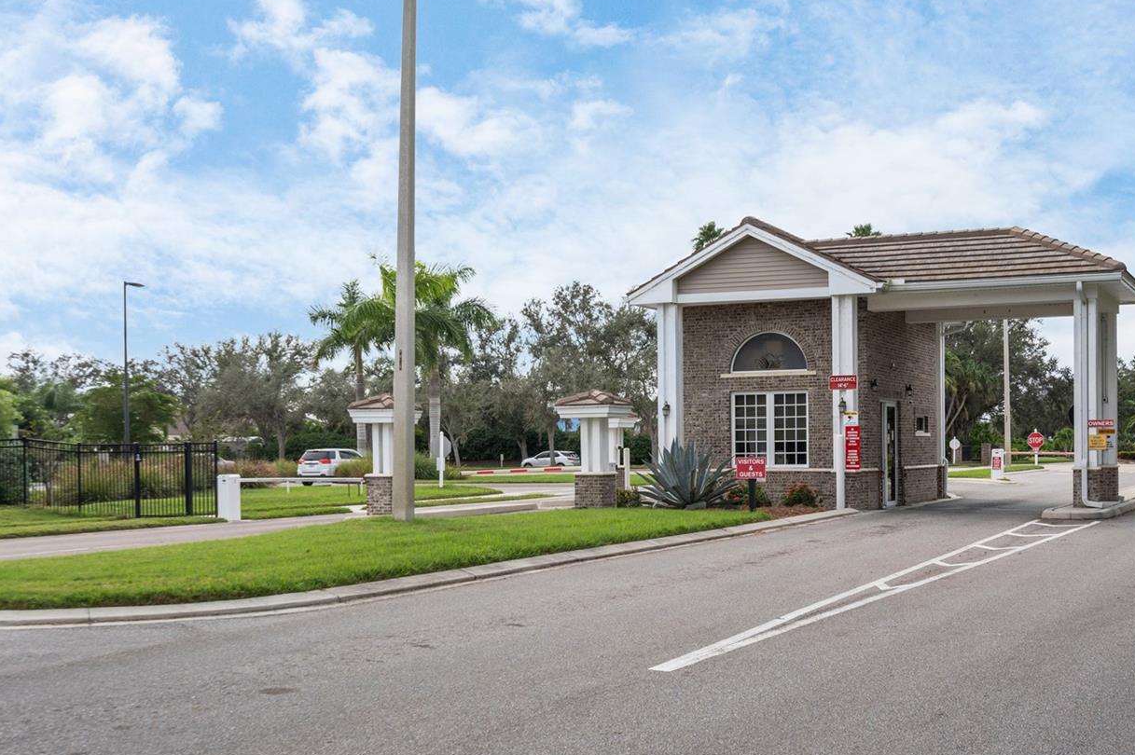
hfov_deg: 42.7
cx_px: 640
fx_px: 1449
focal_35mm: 46
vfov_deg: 29.1
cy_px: 481
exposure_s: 1/4000
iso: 400
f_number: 8
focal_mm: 35
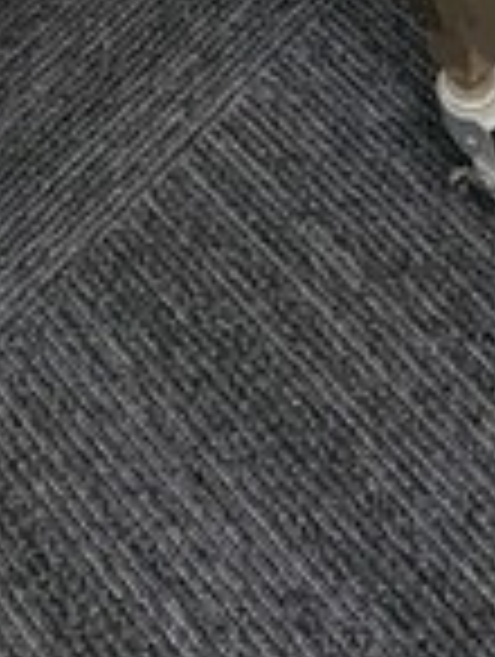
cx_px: 472
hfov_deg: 16.0
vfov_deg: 14.0
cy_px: -963
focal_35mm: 91
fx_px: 1730
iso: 250
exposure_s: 1/60
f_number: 2.2
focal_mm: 2.2
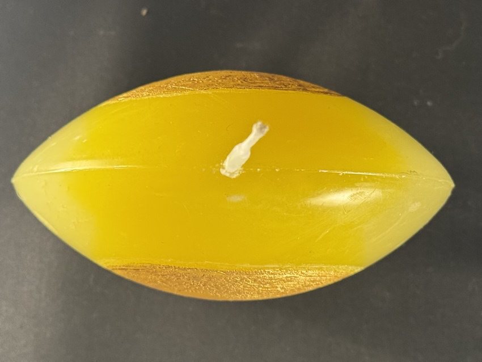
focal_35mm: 48
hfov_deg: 39.6
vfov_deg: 30.3
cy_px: 181
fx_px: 669
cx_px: 241
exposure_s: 1/59
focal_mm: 6.76
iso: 200
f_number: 1.78
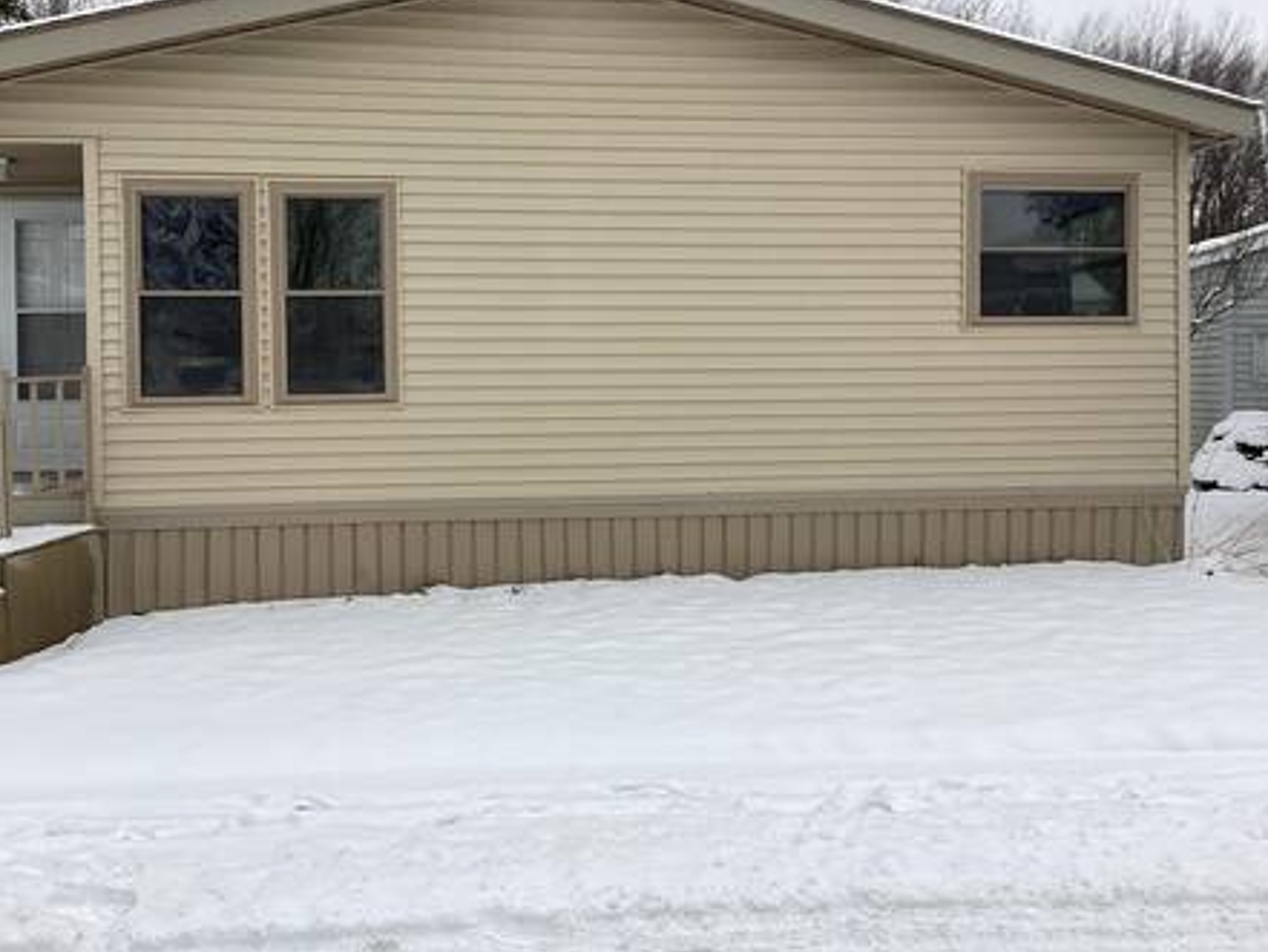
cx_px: 592
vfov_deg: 39.6
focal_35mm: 36
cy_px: 403
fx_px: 1319
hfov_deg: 51.3
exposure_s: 1/138
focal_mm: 3.3
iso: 25
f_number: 2.4
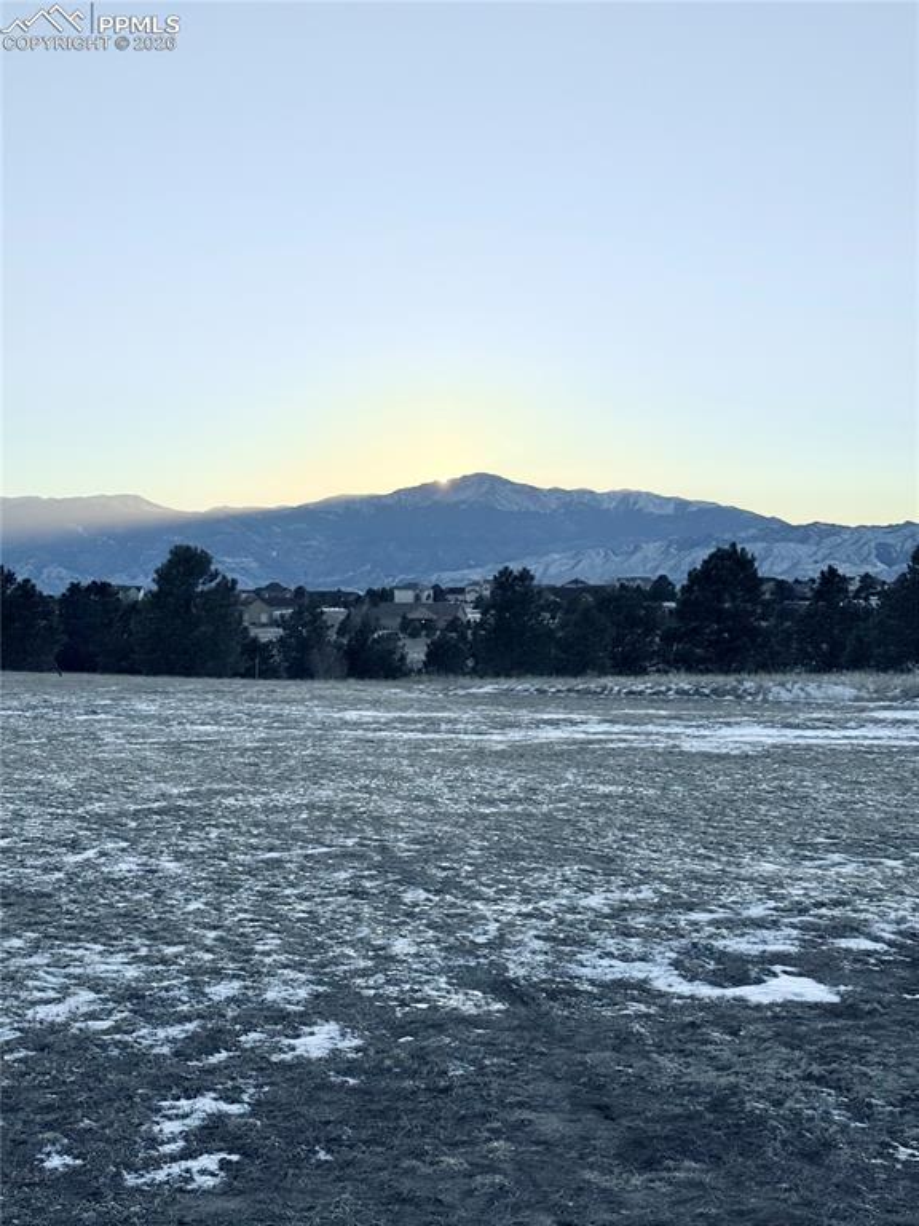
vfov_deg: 39.7
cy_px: 613
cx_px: 460
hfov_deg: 30.3
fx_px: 1699
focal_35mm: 48
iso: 64
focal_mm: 6.76
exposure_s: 1/6024
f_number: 1.78
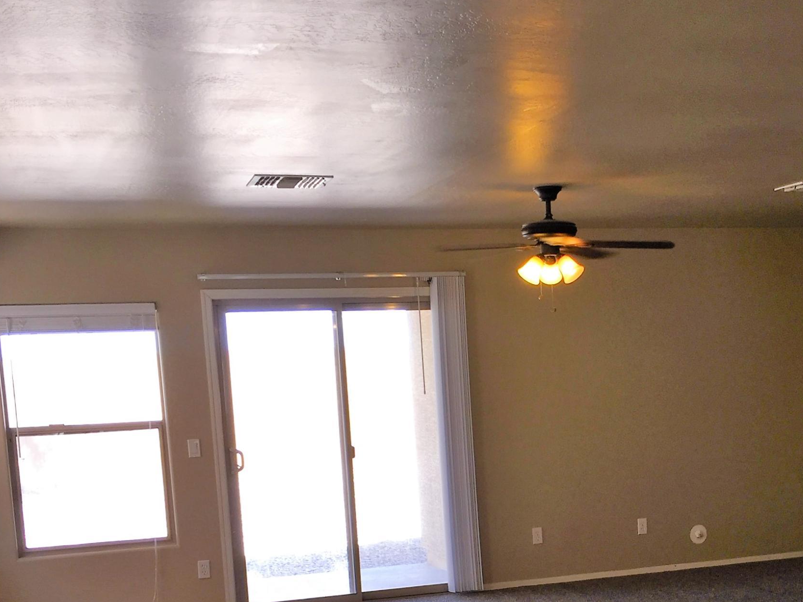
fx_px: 1206
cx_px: 630
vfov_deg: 27.2
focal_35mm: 52
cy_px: 515
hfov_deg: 35.7
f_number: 2.2
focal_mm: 4.15
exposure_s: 1/53
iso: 32
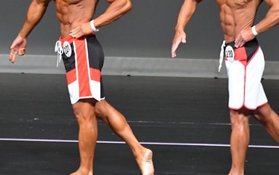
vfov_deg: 2.2
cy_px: 36
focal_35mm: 602
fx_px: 4579
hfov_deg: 3.5
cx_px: 59
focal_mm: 190
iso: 5000
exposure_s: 1/400
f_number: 5.6
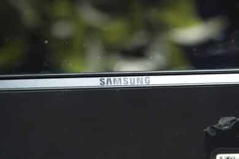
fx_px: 1328
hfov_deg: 10.3
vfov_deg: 6.9
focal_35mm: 200
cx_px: 120
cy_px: 80
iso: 5000
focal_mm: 200
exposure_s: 1/200
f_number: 4
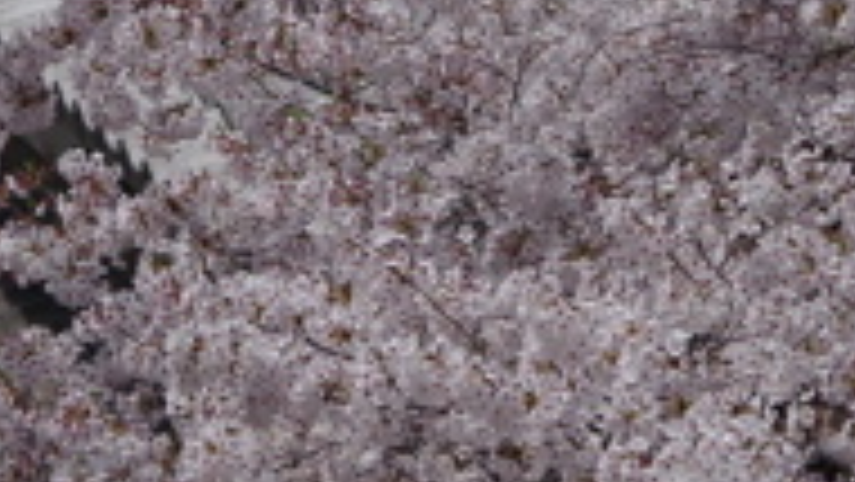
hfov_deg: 4.7
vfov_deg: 2.6
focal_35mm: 462
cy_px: -212
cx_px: 279
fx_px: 10477
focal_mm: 55
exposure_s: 1/250
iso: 100
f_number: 6.3
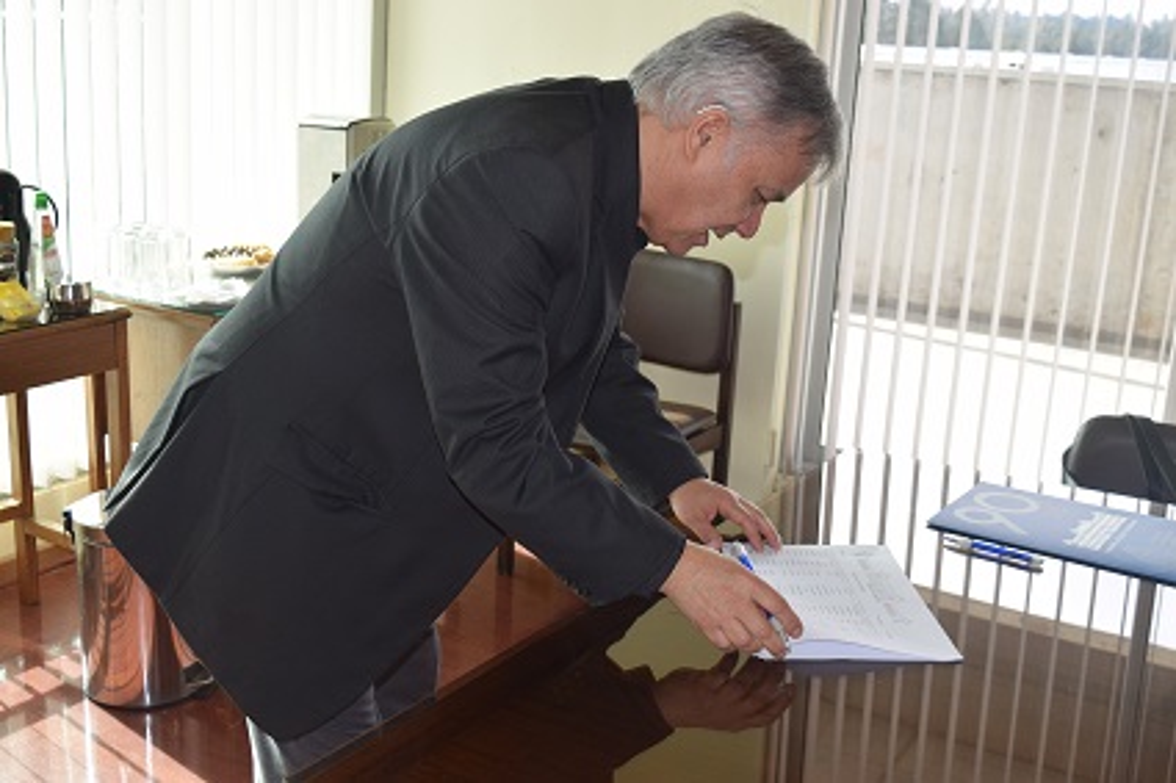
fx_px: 1469
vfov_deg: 29.8
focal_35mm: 45
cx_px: 588
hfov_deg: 43.6
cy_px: 392
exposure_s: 1/125
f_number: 5.6
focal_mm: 30
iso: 220
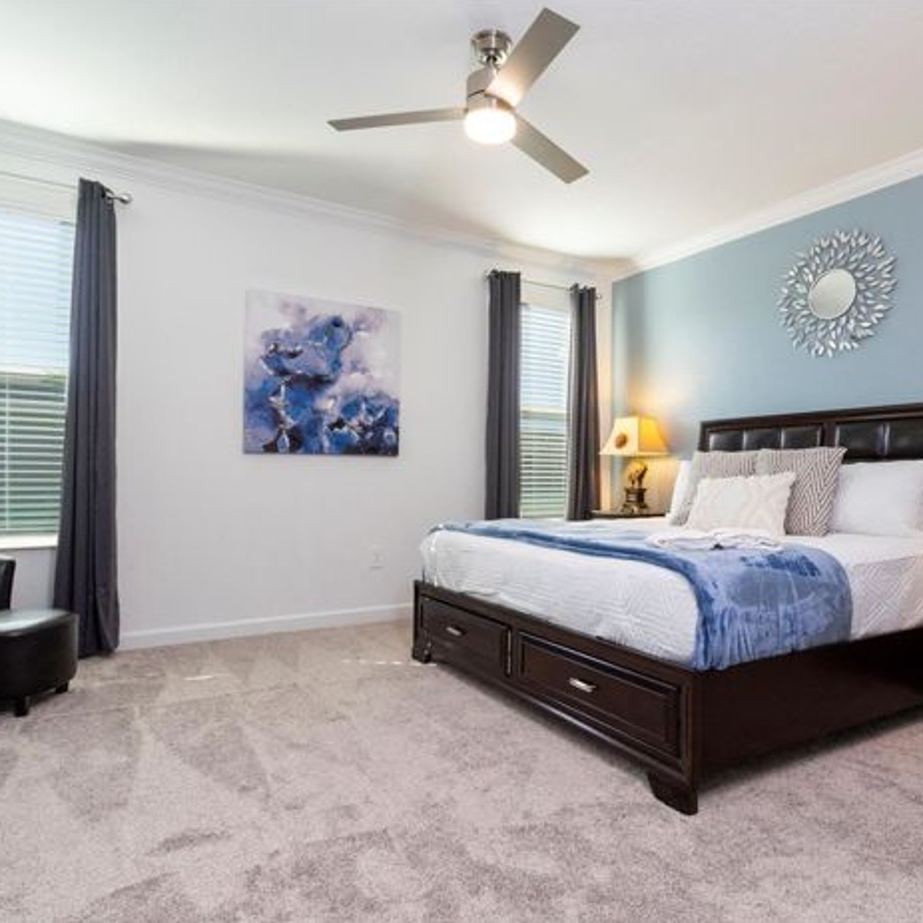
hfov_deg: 69.4
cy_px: 460
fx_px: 664
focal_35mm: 22
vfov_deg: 69.6
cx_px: 517
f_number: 22
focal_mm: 17
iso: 1000
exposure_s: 1/125
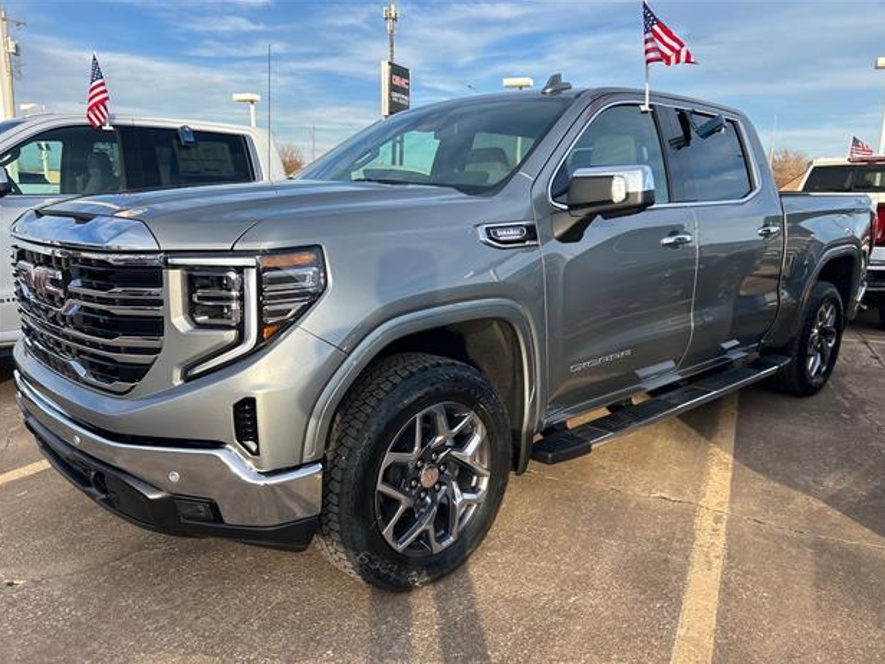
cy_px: 343
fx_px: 690
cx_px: 453
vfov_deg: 51.3
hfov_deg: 65.3
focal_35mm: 27
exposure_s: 1/1159
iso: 50
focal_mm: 5.7
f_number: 1.5
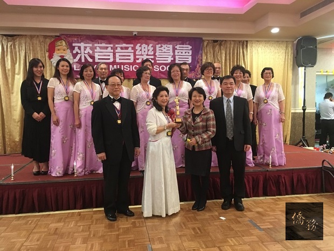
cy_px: 126
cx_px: 167
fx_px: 280
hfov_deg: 61.7
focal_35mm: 29
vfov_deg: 48.2
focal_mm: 4.15
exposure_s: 1/24
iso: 200
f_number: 2.2
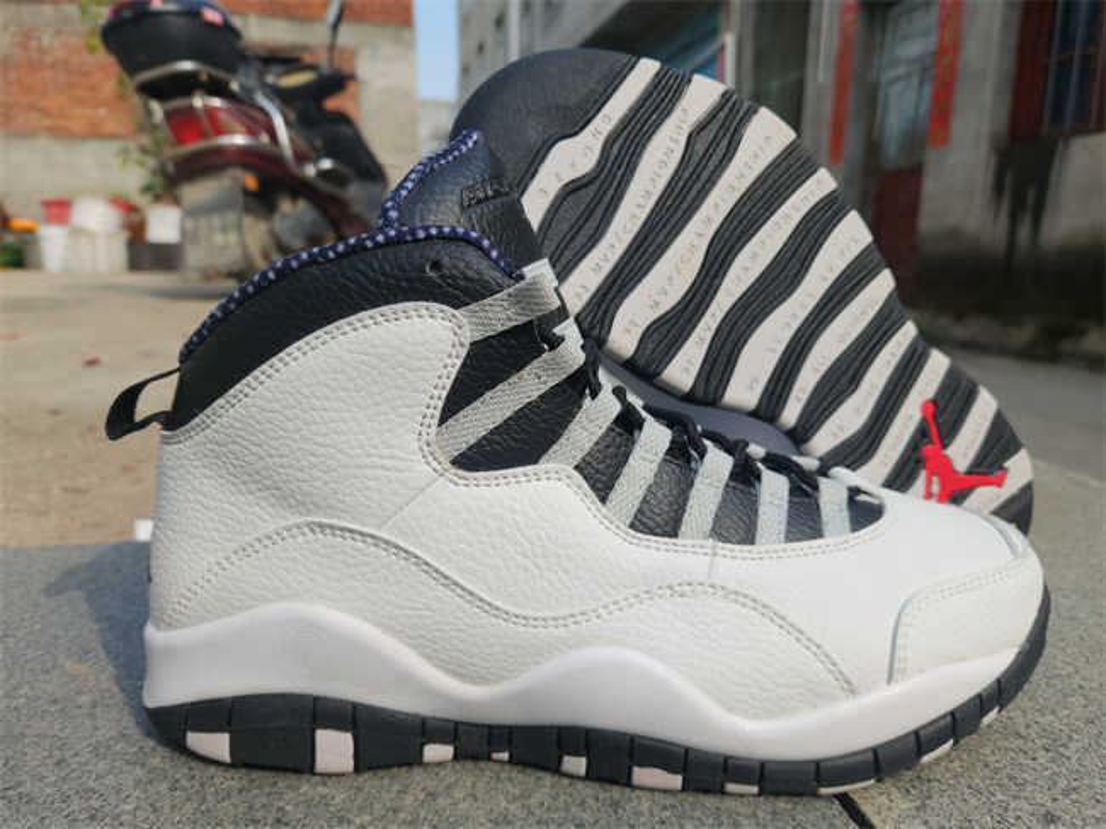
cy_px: 414
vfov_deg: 58.8
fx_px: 735
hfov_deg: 73.9
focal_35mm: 23
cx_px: 553
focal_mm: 5.4
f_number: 1.8
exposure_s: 1/1013
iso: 20
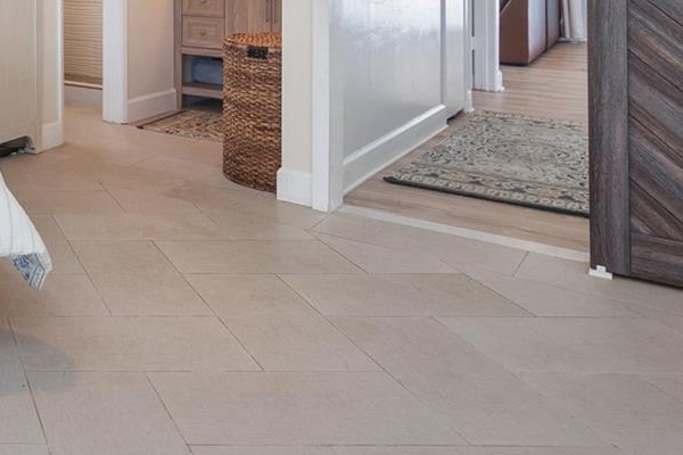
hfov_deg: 37.7
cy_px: -32
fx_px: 759
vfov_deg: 30.3
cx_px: -117
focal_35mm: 40
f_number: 8
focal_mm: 10
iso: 100
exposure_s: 1/30
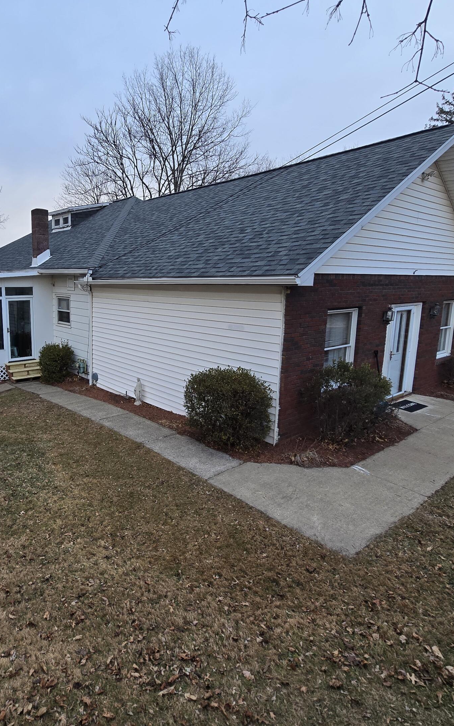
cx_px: 141
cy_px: 352
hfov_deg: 60.3
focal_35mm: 19
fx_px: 376
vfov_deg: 88.0
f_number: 2.2
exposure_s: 1/159
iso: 50
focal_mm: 2.2
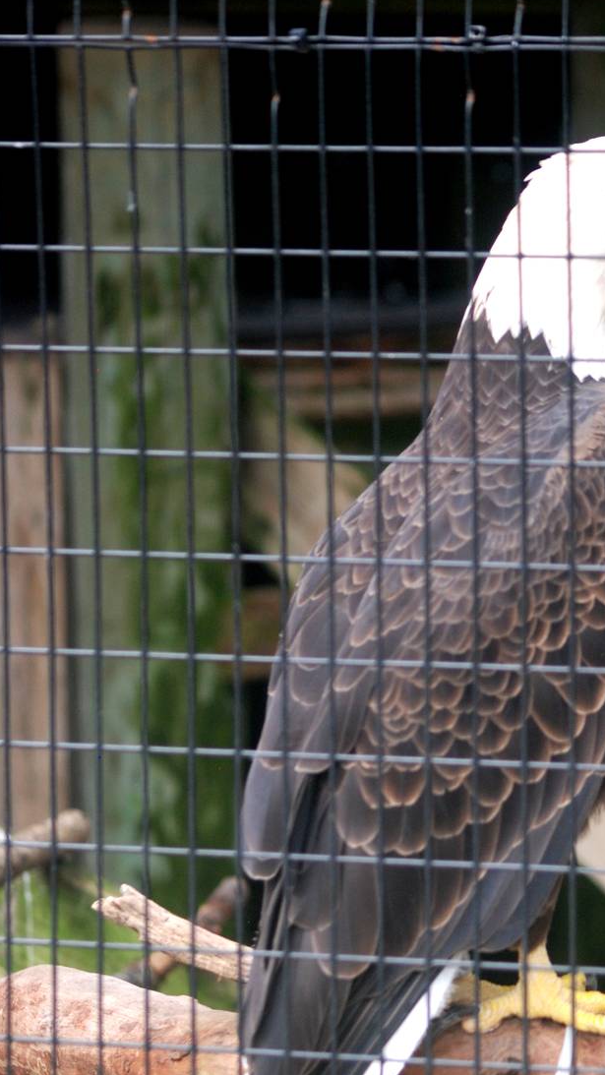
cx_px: 475
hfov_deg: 5.5
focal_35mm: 219
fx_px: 6238
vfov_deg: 9.8
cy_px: 715
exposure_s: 1/200
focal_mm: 95
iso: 400
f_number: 4.2
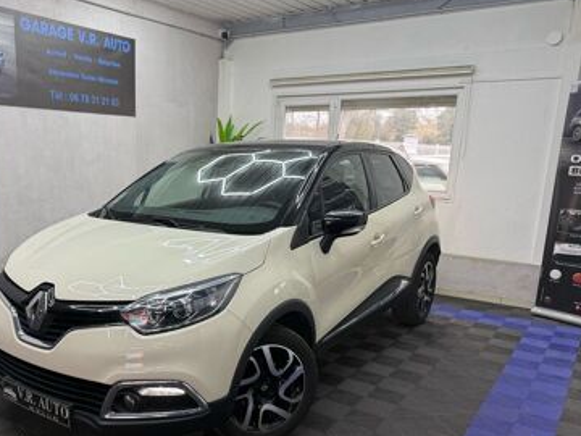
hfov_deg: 55.7
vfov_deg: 43.7
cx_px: 195
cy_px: 279
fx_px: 537
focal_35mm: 32
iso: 100
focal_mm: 6.76
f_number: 1.78
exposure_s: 1/100
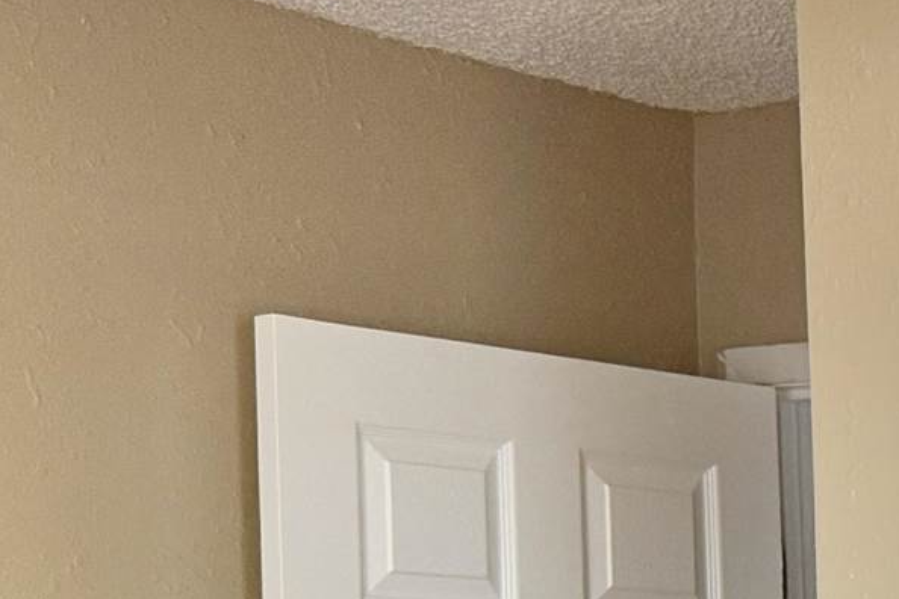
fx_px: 3221
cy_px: 871
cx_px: 1635
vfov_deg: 10.3
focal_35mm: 129
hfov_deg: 14.0
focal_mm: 6.76
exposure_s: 1/60
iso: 125
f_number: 1.78
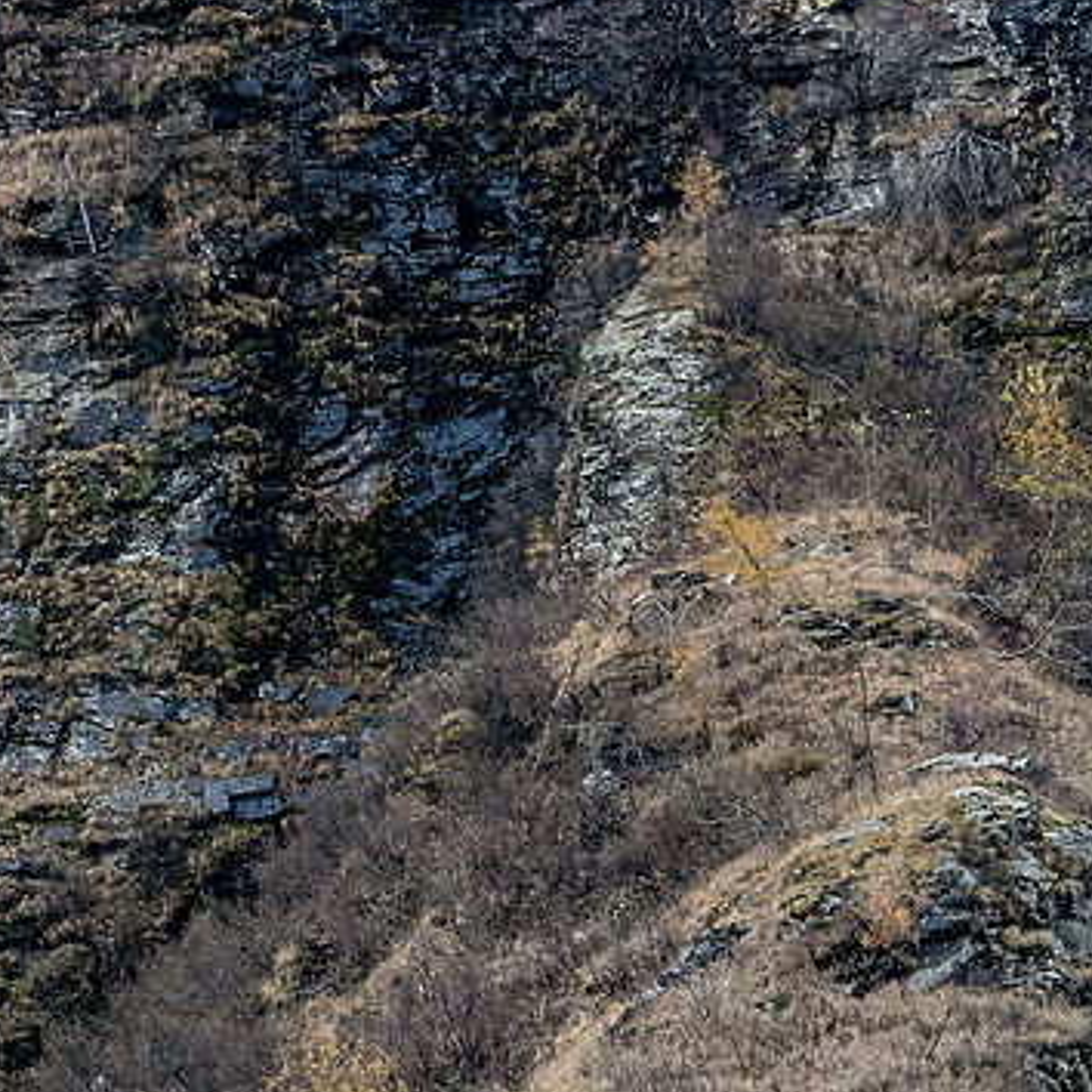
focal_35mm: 403
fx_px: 14383
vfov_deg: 4.3
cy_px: -339
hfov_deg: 4.3
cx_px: -1169
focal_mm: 70
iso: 320
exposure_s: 1/80
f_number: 8
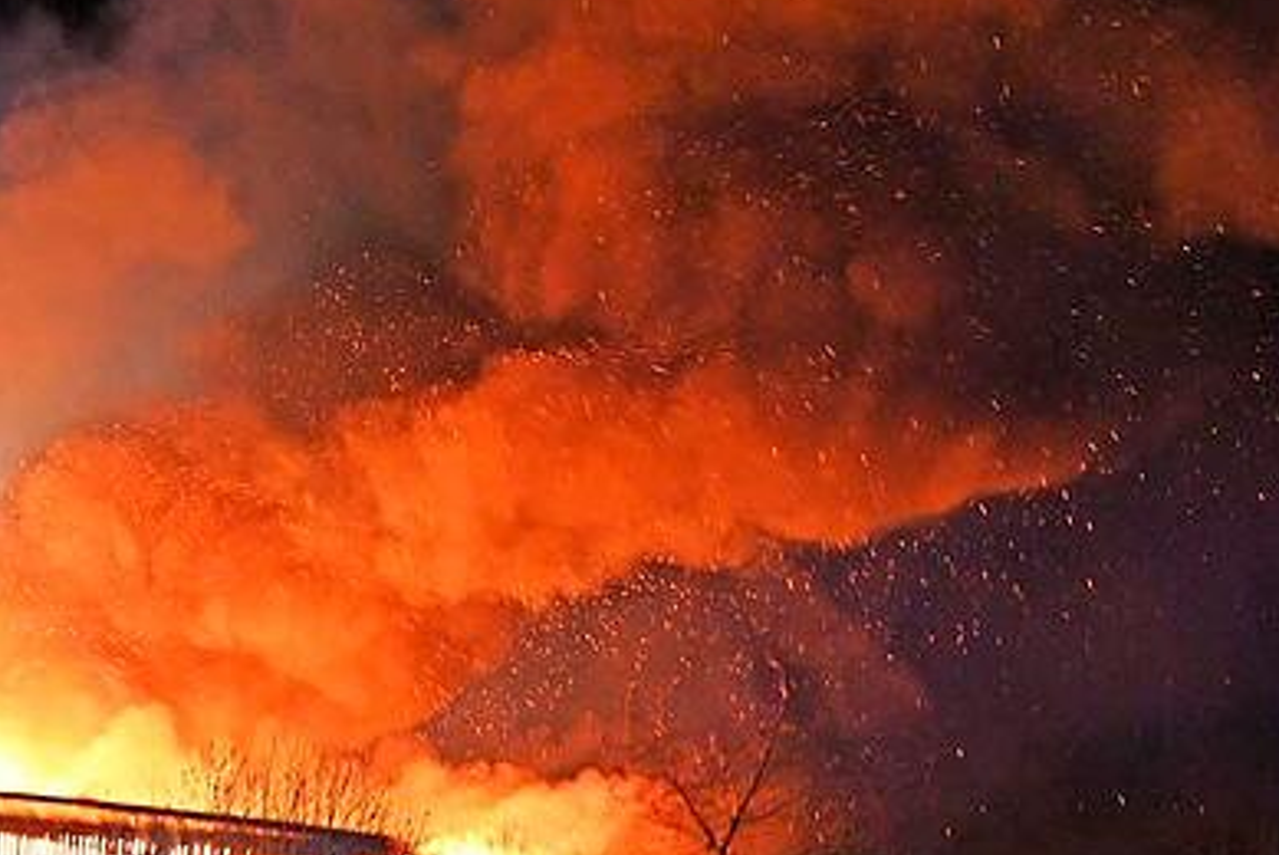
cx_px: 327
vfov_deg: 18.2
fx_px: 2666
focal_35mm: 75
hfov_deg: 26.6
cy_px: 521
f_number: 5
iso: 4000
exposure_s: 1/50
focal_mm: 36
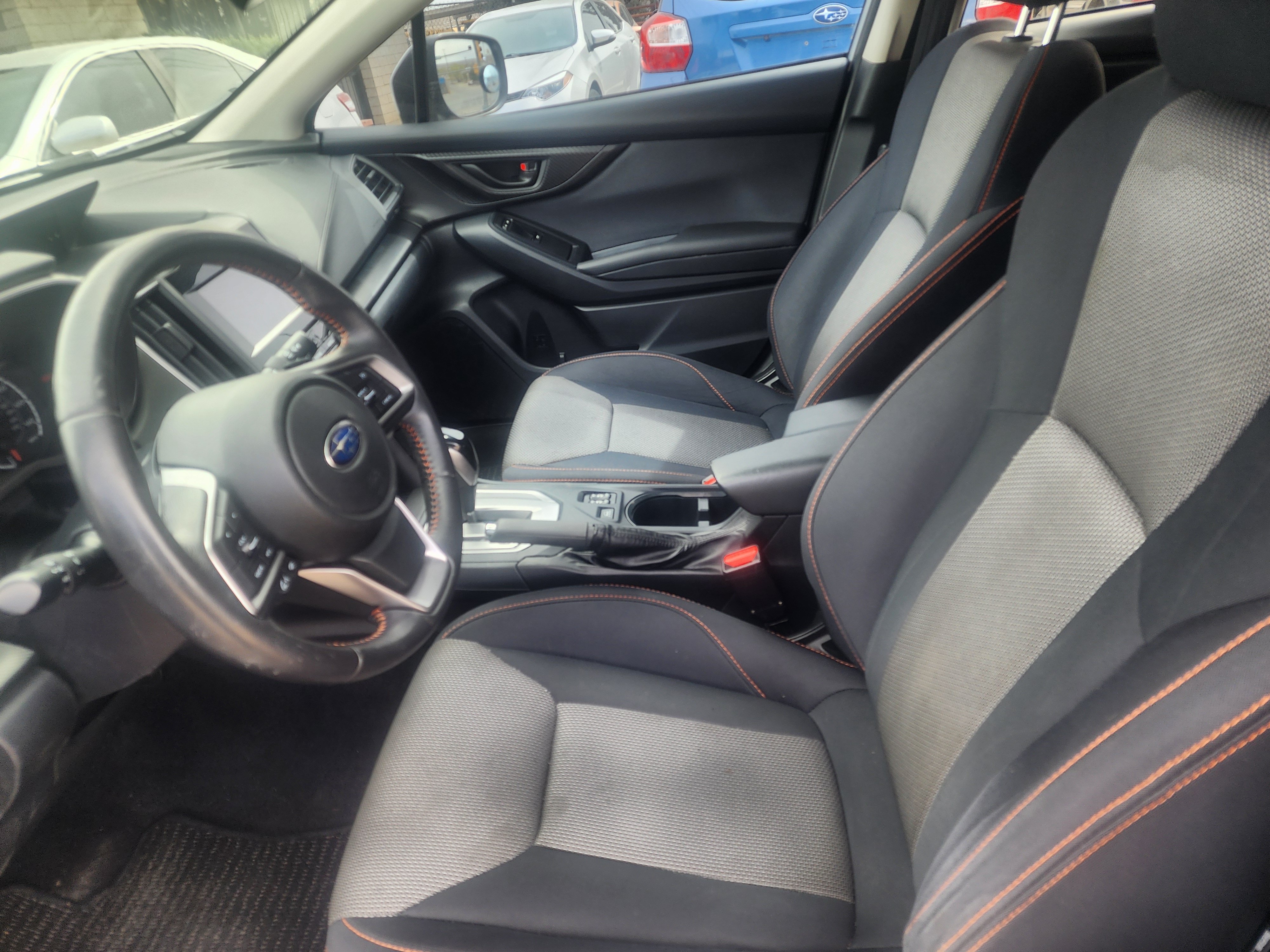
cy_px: 476
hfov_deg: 73.9
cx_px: 635
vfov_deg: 58.9
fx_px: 844
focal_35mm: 23
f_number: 1.8
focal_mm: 6.4
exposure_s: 1/180
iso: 64
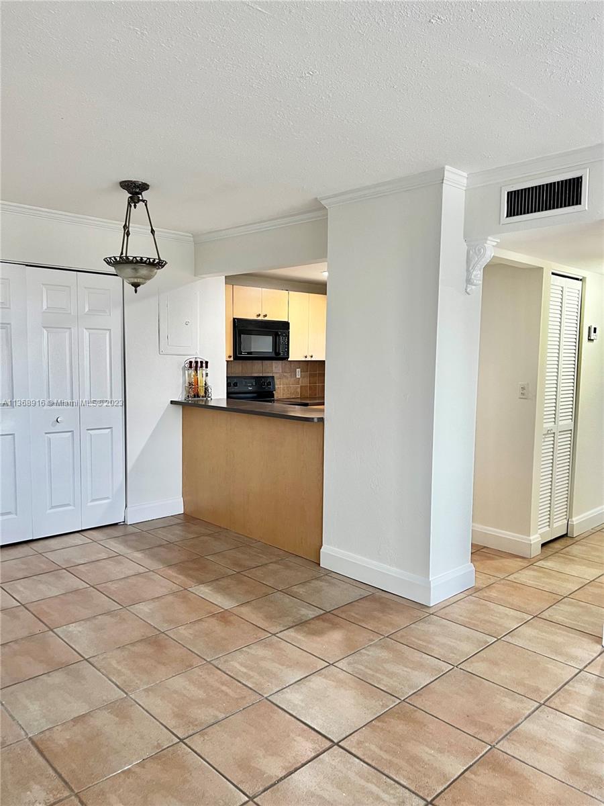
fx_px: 605
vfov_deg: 67.3
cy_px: 403
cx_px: 302
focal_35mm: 26
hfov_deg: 53.1
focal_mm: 5.7
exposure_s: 1/60
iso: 100
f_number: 1.5
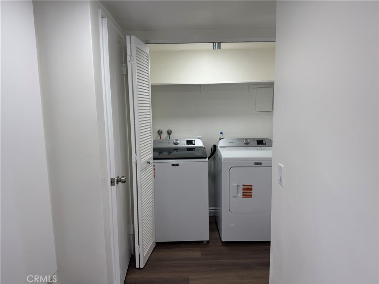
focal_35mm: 24
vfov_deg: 56.8
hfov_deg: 71.6
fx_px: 263
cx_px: 190
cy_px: 142
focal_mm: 6.76
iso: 64
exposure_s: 1/120
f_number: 1.78
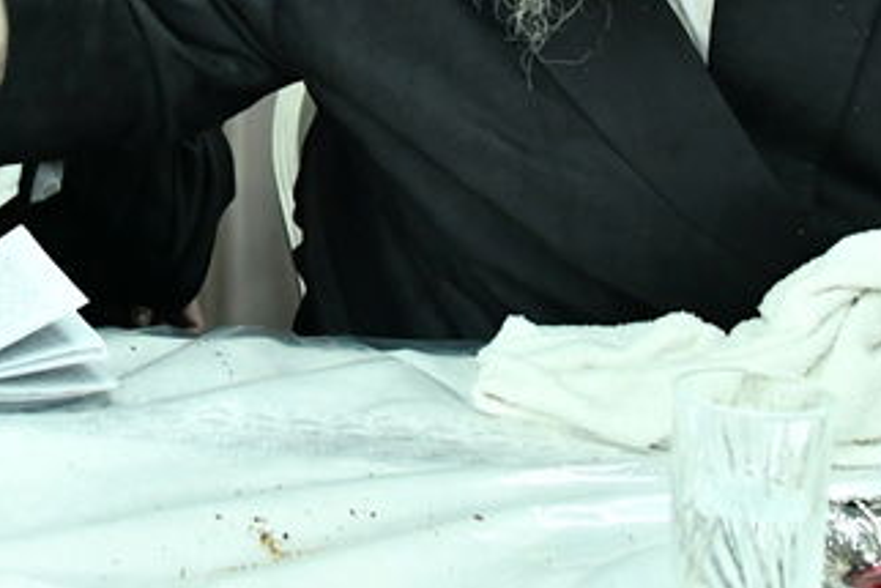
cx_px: 63
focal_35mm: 89
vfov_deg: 14.3
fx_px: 2179
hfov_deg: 22.2
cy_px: -316
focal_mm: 28
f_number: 5.6
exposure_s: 1/250
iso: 2500
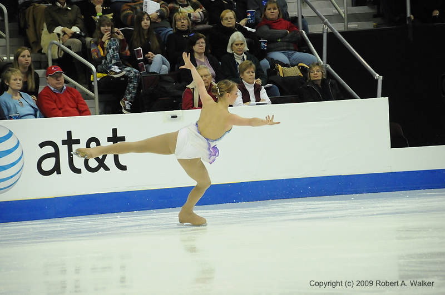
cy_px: 148
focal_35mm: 225
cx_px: 222
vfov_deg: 6.1
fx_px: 2777
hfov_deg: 9.2
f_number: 5.6
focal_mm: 150
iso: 3200
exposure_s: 1/800
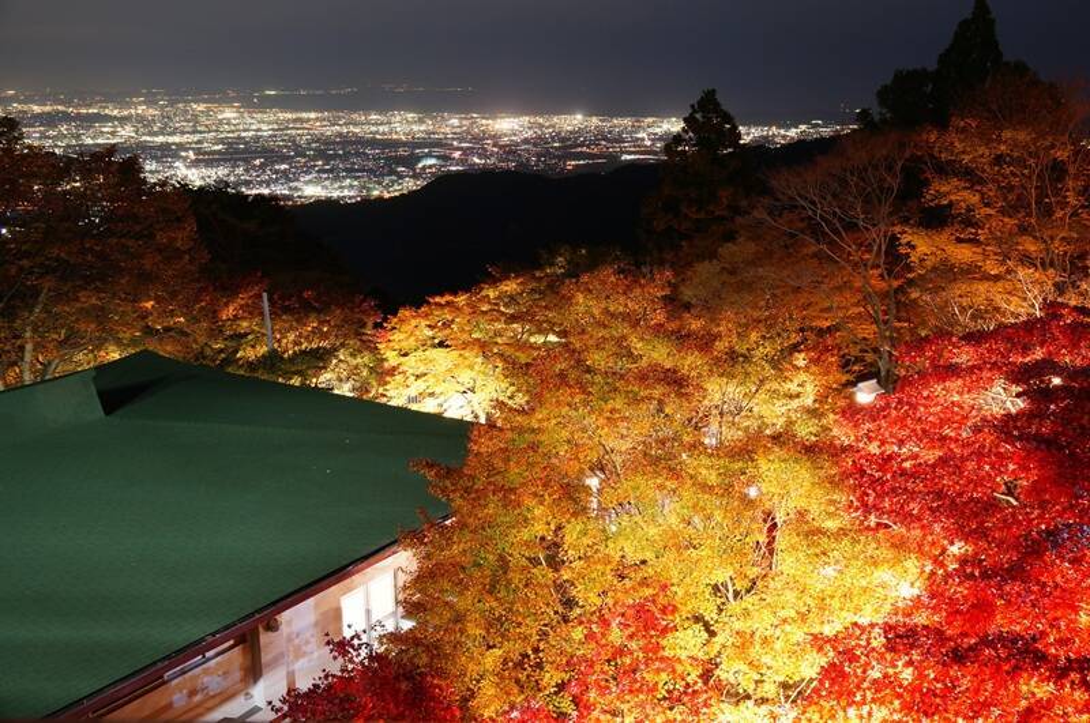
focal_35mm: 36
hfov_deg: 53.2
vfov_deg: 36.8
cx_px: 545
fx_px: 1088
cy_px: 362
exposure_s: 13
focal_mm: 24
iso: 200
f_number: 5
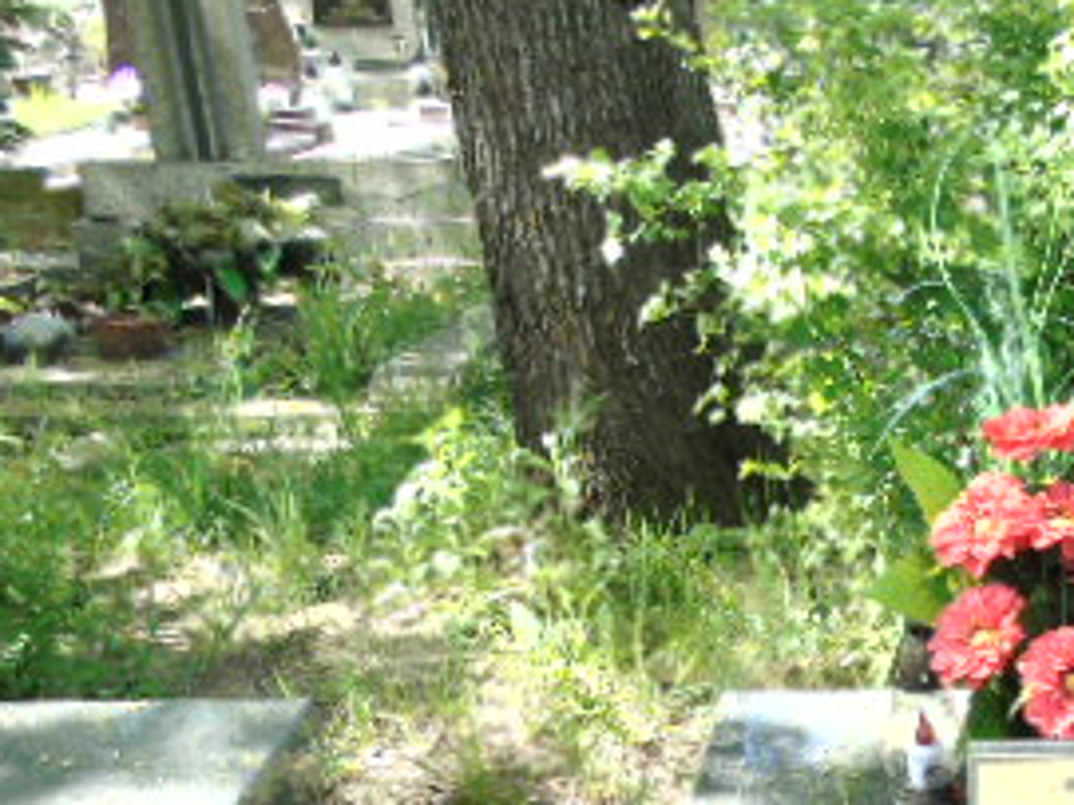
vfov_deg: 23.0
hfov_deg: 30.6
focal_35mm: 59
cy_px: 936
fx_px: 1830
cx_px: 1054
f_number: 3.4
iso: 80
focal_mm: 4.4
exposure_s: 1/100
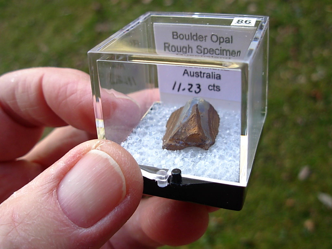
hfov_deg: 49.0
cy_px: 124
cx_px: 166
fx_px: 364
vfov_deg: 37.7
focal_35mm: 38
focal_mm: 6.3
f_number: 2.9
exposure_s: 1/313
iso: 50
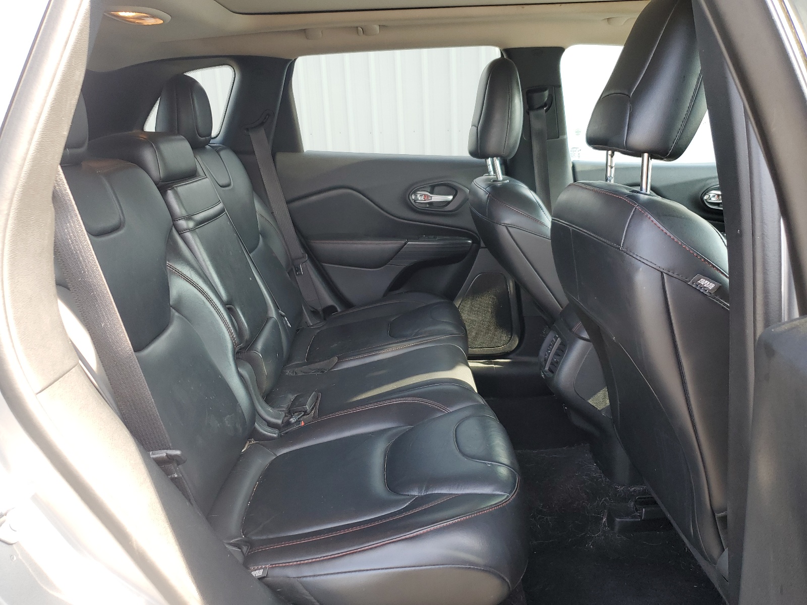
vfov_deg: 53.1
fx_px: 606
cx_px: 404
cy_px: 302
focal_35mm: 26
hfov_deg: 67.3
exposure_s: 1/120
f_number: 1.5
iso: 51
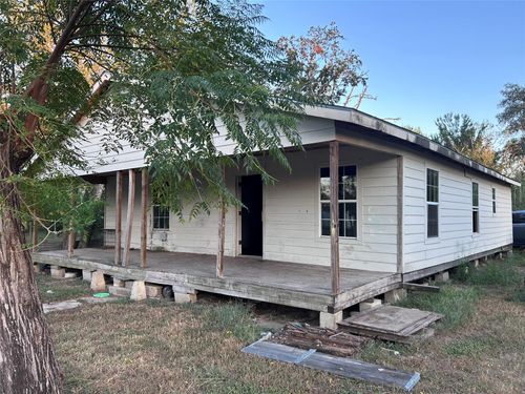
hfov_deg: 67.3
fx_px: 394
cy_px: 197
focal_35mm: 26
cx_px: 262
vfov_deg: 53.1
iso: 40
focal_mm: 5.7
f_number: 1.5
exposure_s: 1/130
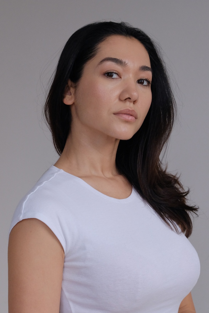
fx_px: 662
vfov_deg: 26.7
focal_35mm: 76
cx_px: 104
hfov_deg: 17.9
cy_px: 156
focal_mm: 50.5
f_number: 4
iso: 1250
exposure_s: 1/60
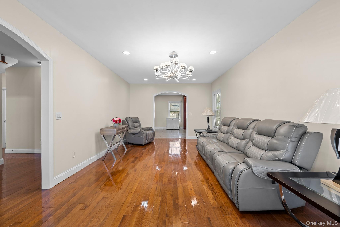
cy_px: 114
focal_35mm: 14
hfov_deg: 104.3
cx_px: 170
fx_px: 132
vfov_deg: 81.2
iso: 250
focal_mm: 14
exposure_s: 1/4
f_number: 10
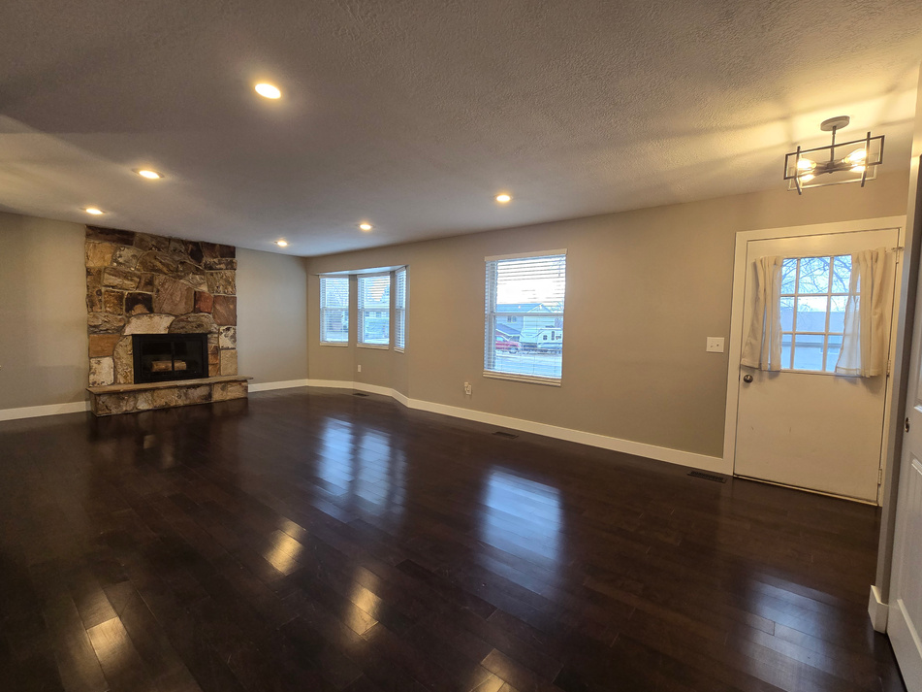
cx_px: 473
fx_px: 373
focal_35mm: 14
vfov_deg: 85.7
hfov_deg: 102.0
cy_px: 349
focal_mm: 2.2
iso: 200
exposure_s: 1/60
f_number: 2.2
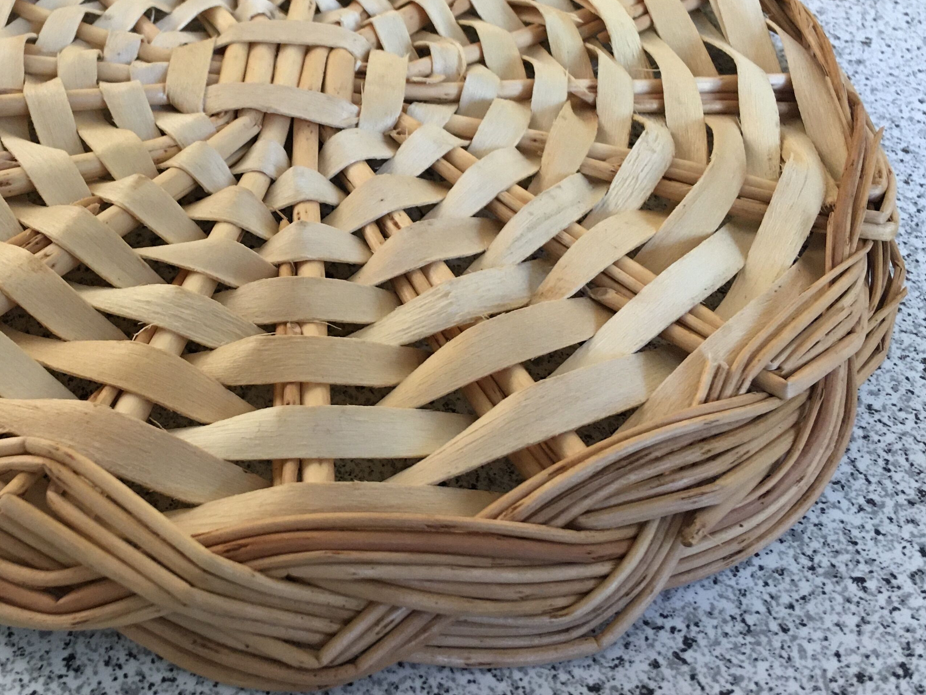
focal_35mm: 46
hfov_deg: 40.6
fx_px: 1230
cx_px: 297
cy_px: 208
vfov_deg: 31.2
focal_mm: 4.15
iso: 160
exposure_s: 1/33
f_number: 2.2
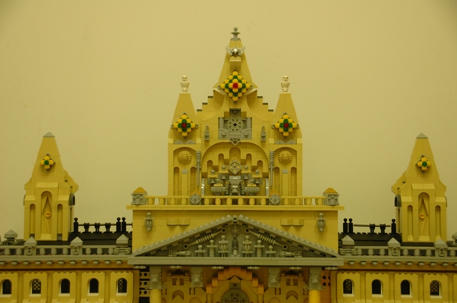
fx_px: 875
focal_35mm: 69
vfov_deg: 19.7
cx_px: 228
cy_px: 152
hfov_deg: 29.3
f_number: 4.5
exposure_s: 1/13
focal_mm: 46
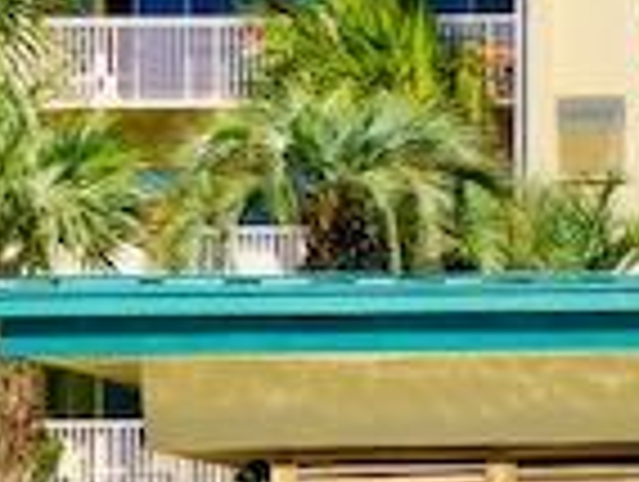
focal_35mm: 234
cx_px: 986
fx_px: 4327
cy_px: 387
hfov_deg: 8.3
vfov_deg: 6.4
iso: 16
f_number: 2.4
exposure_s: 1/1845
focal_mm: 6
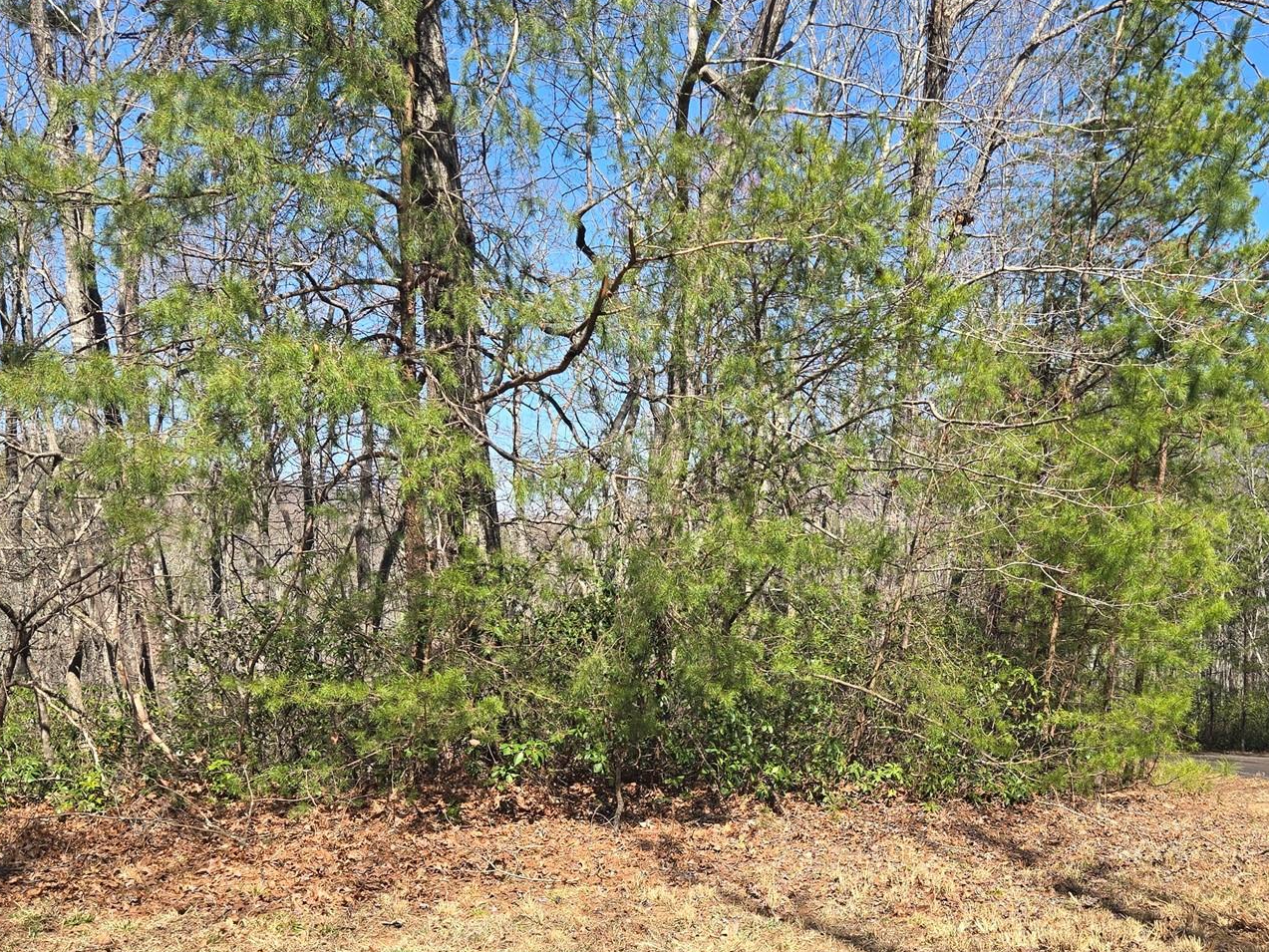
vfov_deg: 38.2
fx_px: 1357
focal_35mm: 37
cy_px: 643
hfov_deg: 49.8
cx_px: 768
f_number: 1.8
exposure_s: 1/986
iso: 25
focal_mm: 5.4
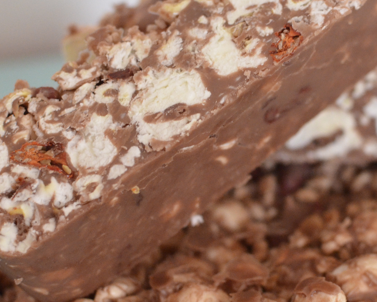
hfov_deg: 14.9
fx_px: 1442
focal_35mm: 129
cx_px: 226
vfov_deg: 11.9
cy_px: 134
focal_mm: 35
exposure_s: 1/80
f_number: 4.5
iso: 2000
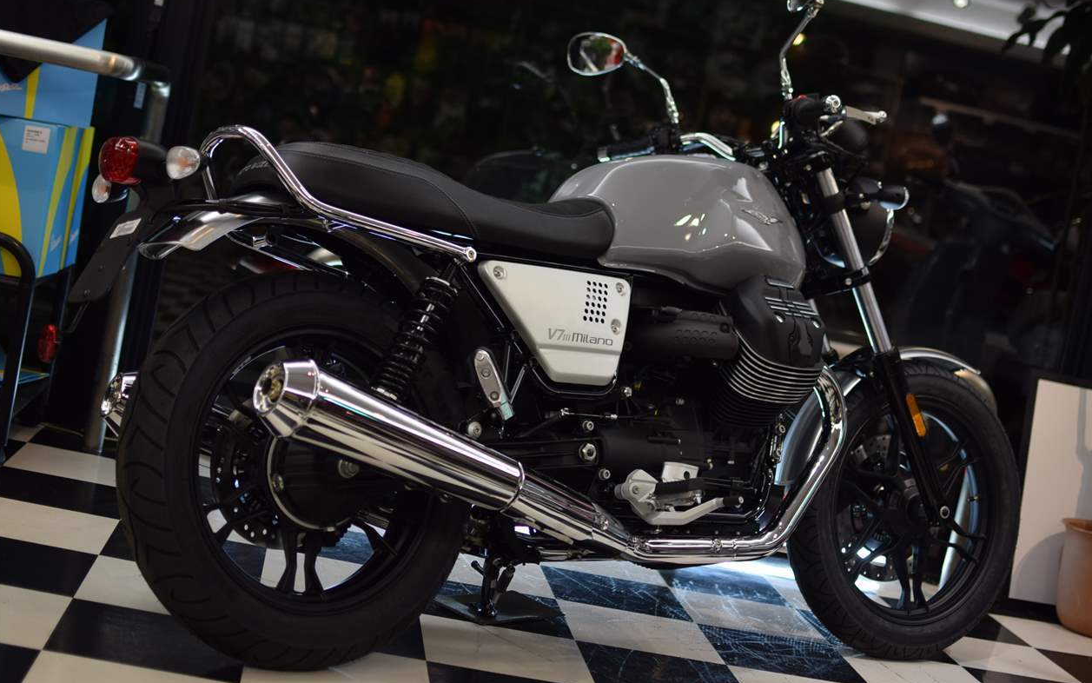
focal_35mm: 55
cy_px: 321
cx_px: 550
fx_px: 1623
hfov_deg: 37.2
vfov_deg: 23.8
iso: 400
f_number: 1.8
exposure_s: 1/200
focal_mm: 35
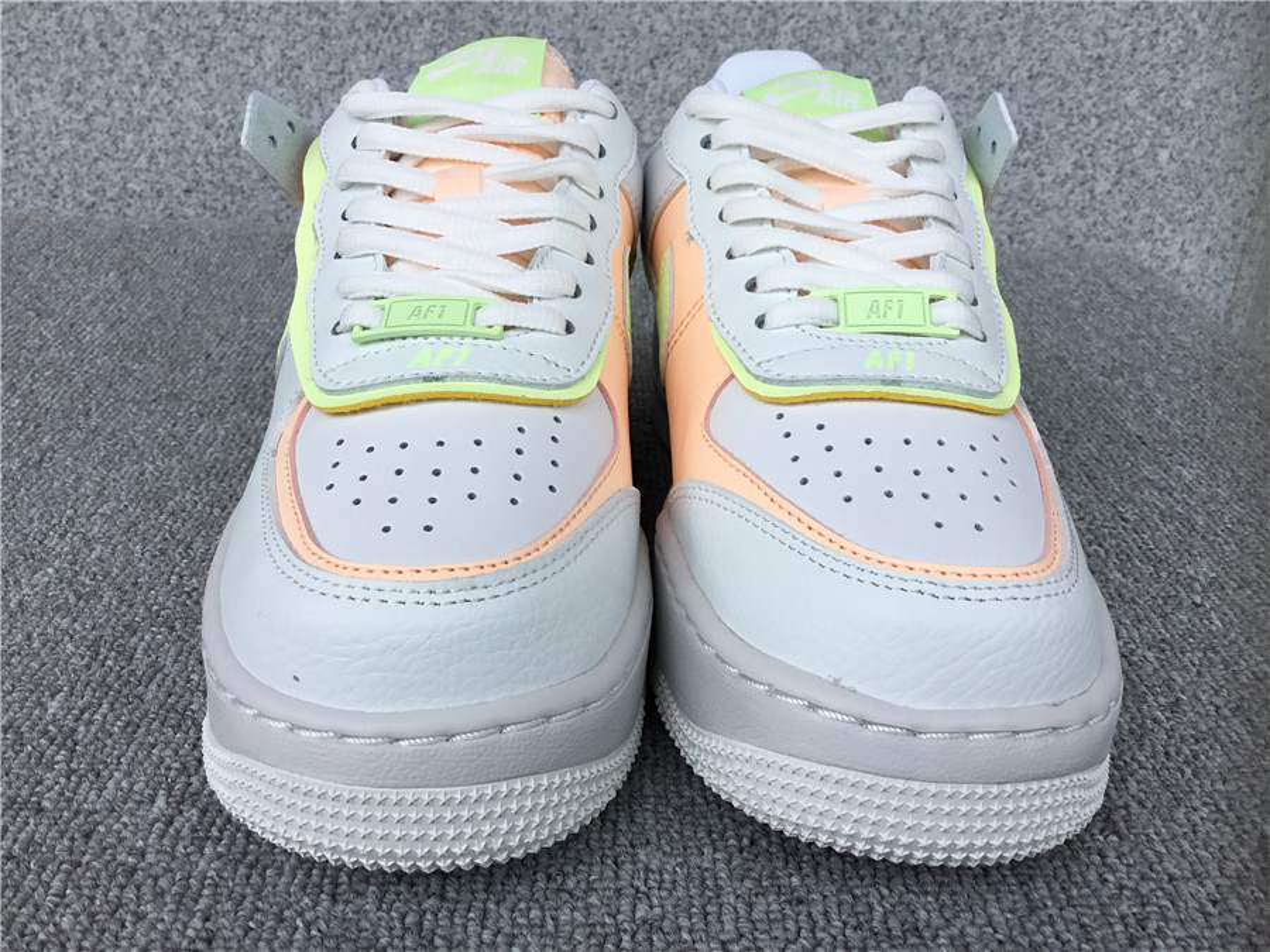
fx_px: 1137
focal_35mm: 31
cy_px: 476
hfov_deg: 58.4
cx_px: 635
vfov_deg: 45.4
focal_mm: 3.3
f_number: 2.4
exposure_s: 1/536
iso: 25
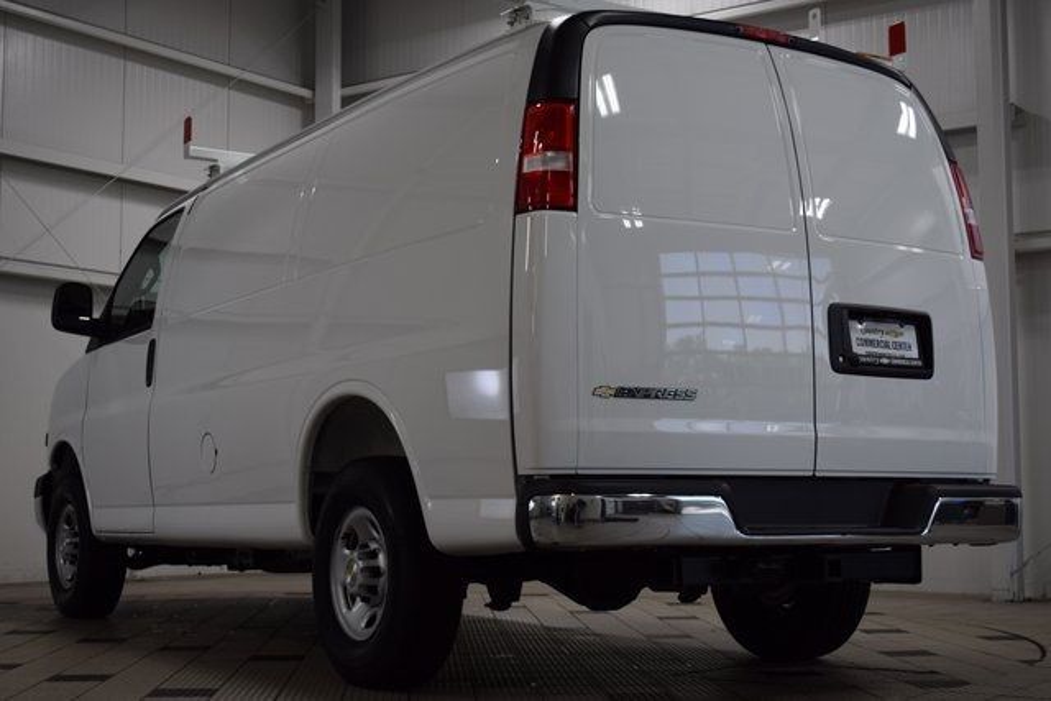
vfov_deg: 25.8
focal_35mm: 52
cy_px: 350
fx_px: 1533
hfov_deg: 37.8
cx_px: 526
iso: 400
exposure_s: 1/80
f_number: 5
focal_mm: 35
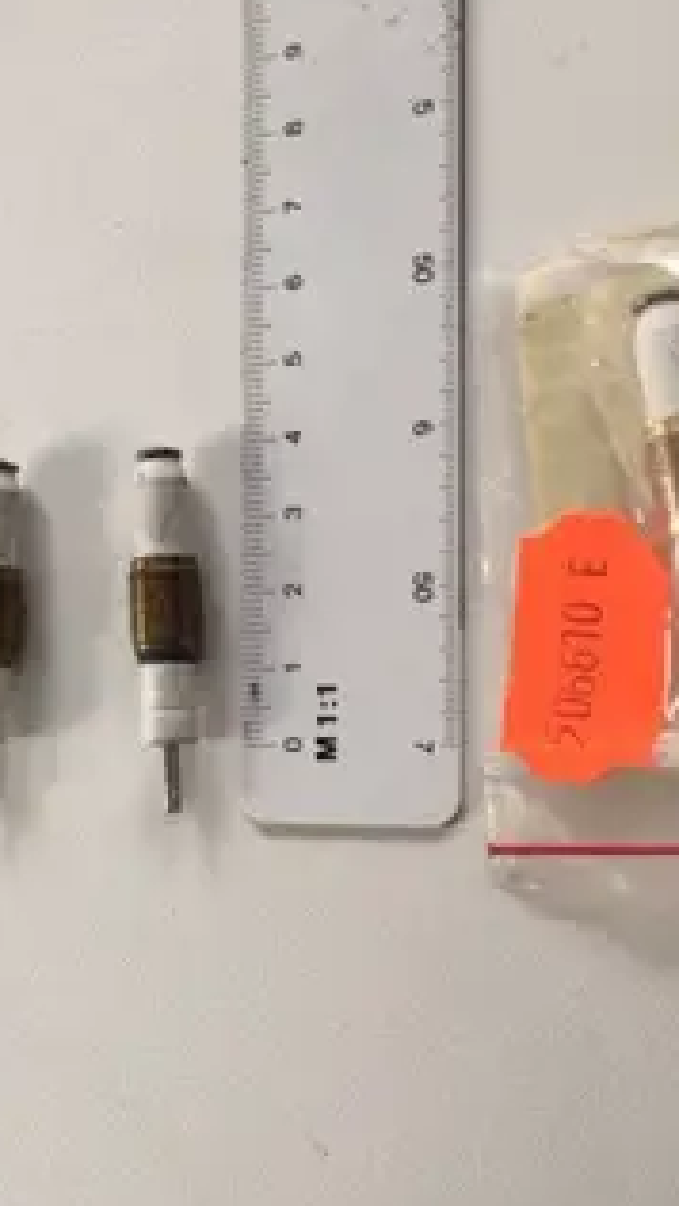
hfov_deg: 24.8
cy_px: 706
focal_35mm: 48
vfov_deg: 42.7
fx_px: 1535
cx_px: 225
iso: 40
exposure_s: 1/33
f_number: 2.2
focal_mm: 4.15
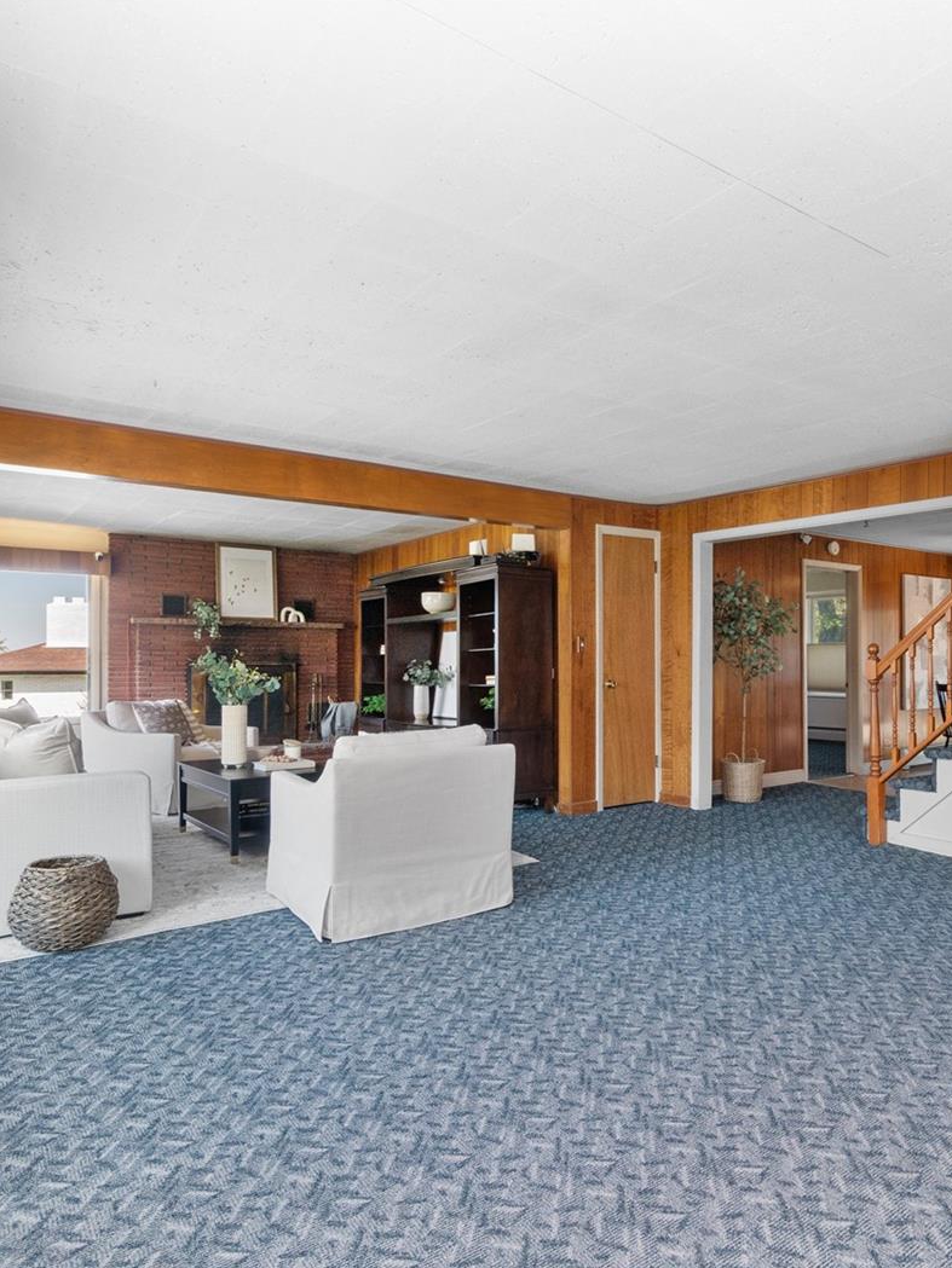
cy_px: 636
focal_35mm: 22
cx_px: 657
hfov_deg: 59.3
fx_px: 807
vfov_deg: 76.4
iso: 200
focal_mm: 10
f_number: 9
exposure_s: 1/3
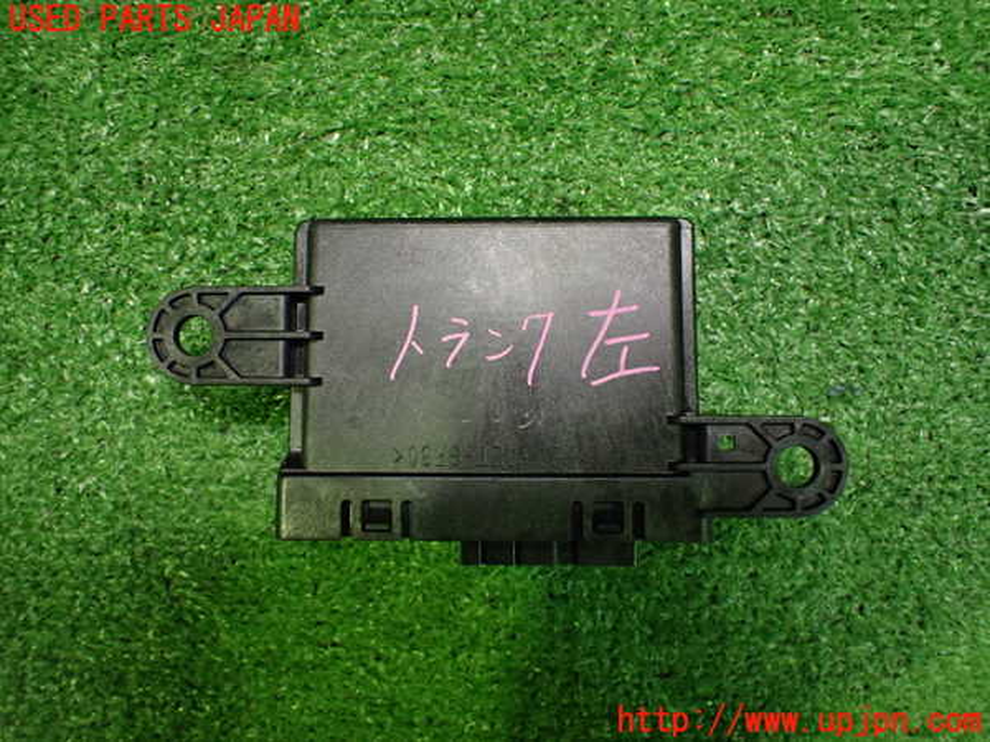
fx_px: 858
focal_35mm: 30
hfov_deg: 60.0
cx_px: 495
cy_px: 371
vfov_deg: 46.8
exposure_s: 1/60
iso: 800
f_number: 2.3
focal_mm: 5.4
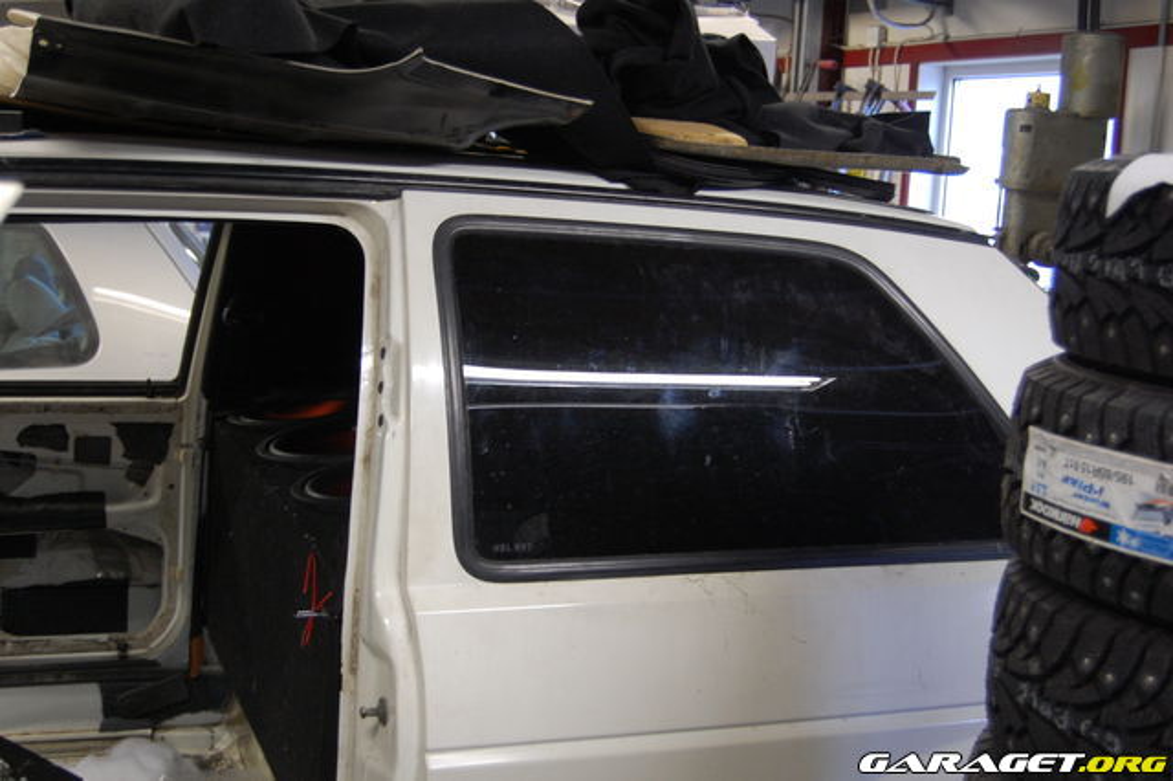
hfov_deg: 41.1
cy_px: 390
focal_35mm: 48
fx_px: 1563
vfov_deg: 28.0
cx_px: 586
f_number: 4.5
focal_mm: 32
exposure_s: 1/30
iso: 720
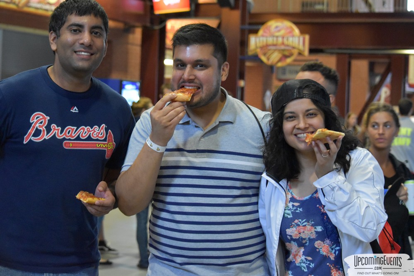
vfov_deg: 16.6
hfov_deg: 24.6
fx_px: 949
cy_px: 138
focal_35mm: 82
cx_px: 207
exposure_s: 1/60
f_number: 4.5
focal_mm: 55
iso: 5600
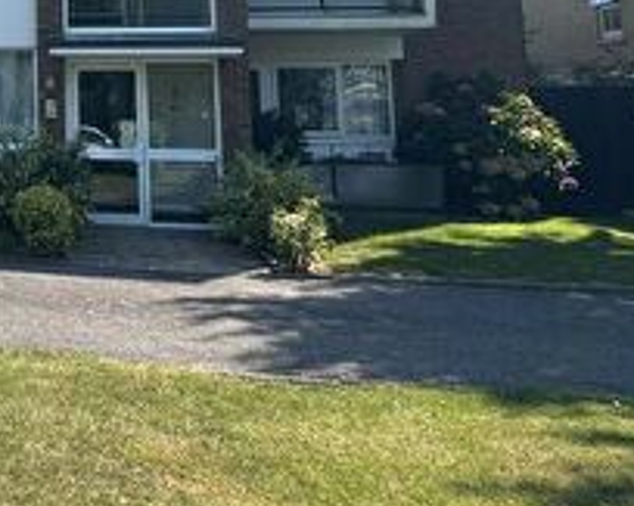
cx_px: -131
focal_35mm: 47
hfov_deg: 32.5
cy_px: -5
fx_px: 881
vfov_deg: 29.8
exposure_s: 1/739
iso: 40
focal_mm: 2.22
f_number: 2.2
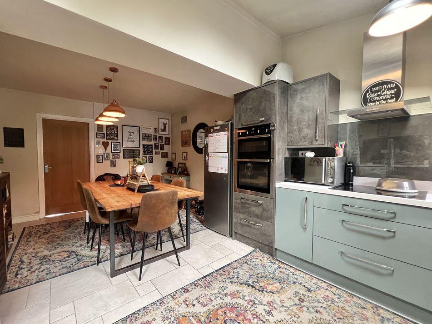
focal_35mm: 14
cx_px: 200
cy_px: 167
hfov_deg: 101.9
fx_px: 175
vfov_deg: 85.6
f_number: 1.8
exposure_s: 1/50
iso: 400
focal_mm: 1.57
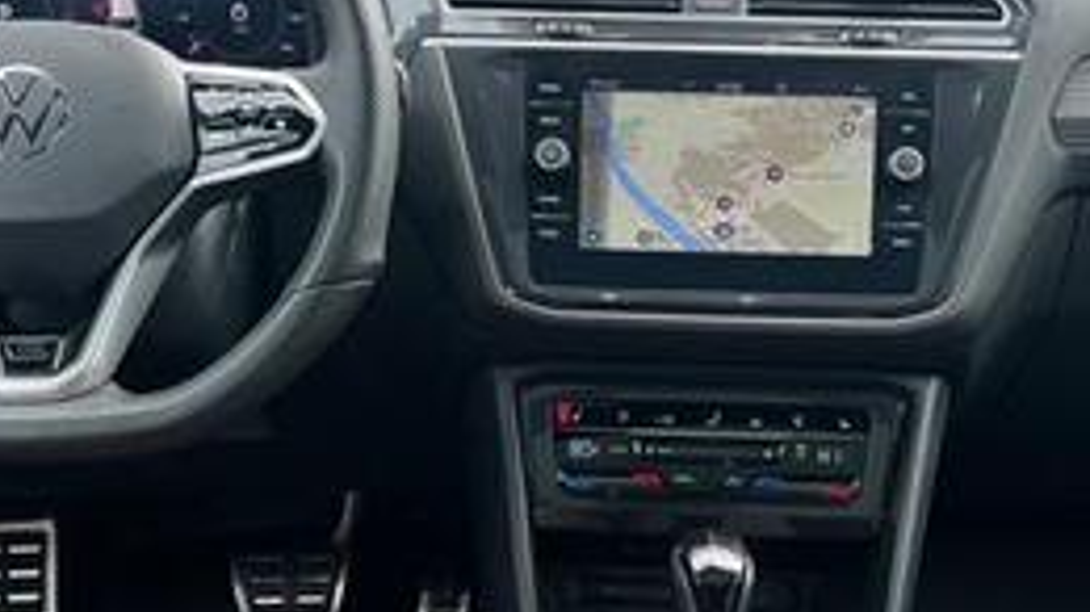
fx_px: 1589
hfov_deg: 37.9
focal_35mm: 55
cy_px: 507
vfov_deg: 21.5
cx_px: 545
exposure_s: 1/337
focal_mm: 5.1
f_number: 1.6
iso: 50
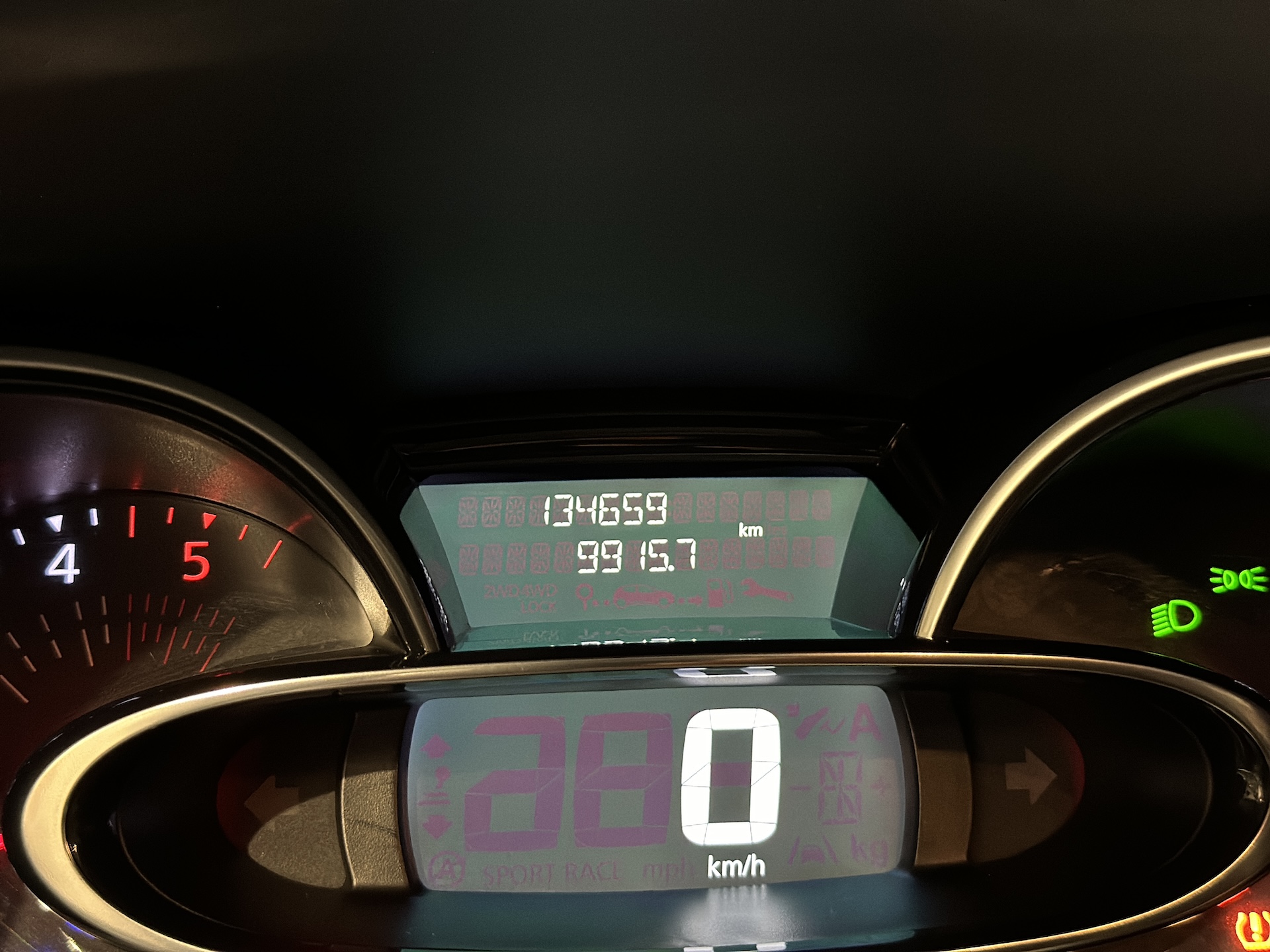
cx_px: 635
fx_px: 1761
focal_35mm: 48
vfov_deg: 30.3
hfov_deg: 39.7
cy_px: 476
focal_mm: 6.86
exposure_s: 1/16
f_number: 1.78
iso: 800
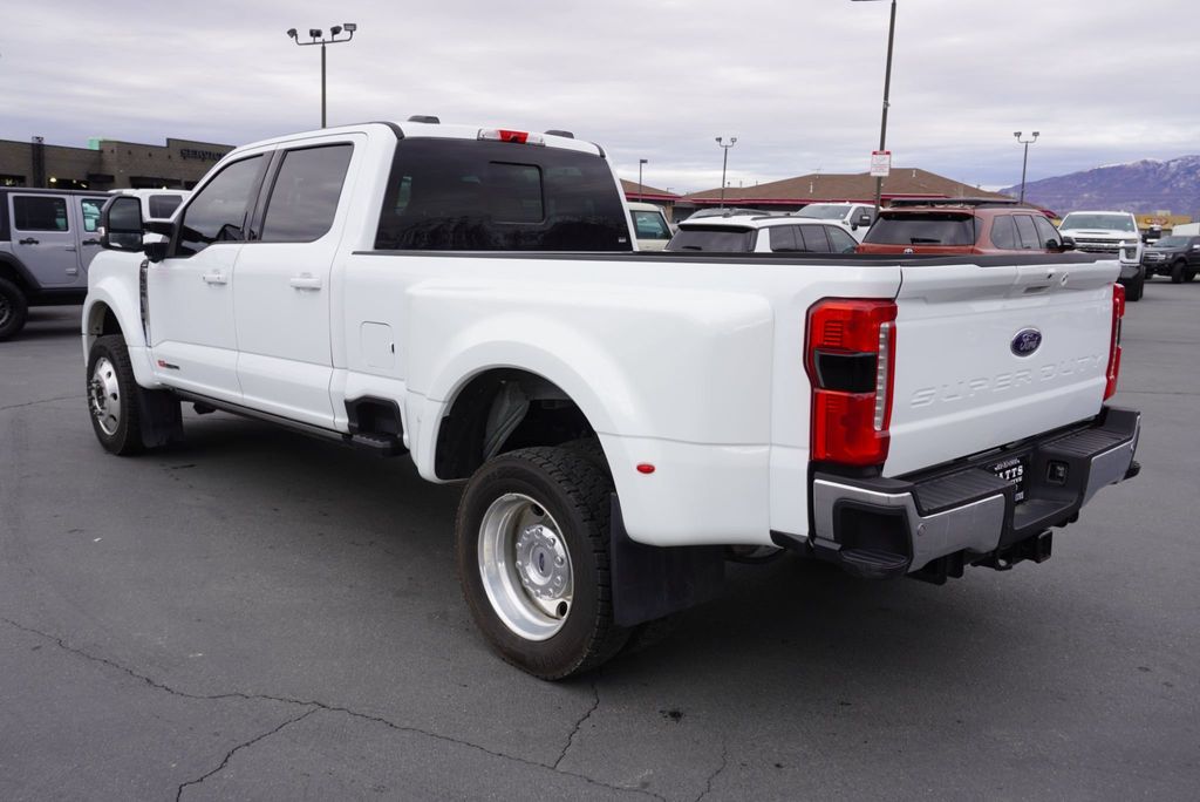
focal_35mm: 32
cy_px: 401
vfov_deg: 41.8
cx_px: 600
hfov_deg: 59.5
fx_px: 1051
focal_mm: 21
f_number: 7.1
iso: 100
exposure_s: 1/100
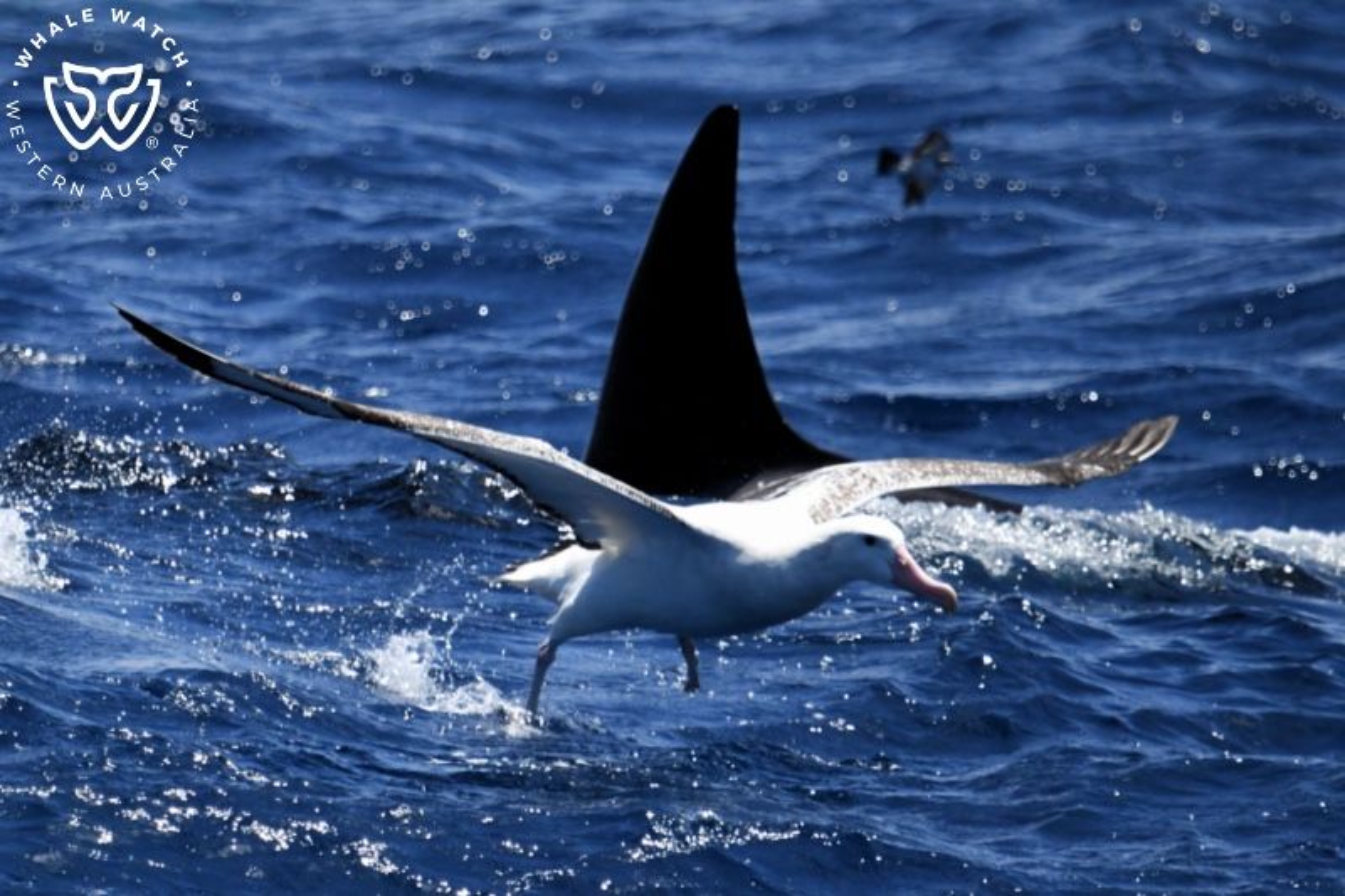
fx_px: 22411
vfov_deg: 2.3
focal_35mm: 600
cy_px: 448
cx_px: 672
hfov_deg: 3.4
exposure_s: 1/8000
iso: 1250
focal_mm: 600
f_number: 6.3
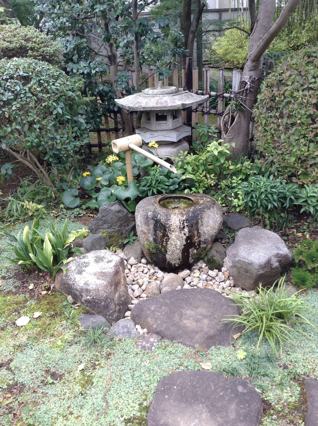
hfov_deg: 42.8
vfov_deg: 55.4
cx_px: 159
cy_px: 213
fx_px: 405
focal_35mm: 33
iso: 40
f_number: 2.4
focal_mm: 3.3
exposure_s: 1/120
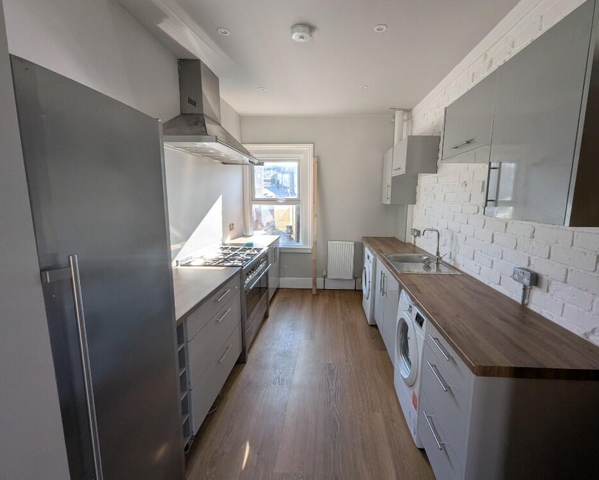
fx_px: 248
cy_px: 237
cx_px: 313
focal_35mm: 14
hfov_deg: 100.6
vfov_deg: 88.0
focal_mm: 1.95
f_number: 2.2
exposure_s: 1/161
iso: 45
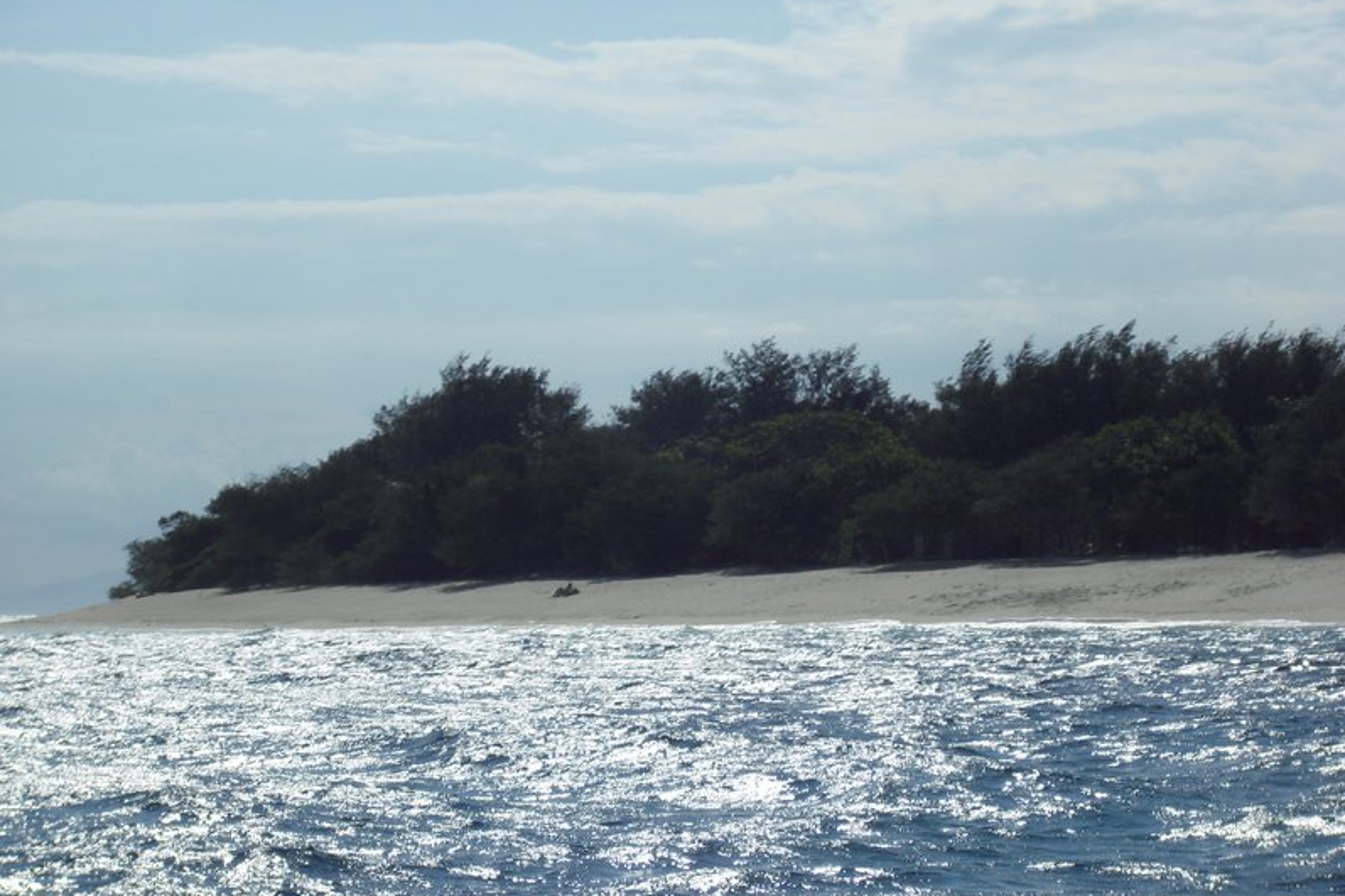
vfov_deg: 11.6
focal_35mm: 118
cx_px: 673
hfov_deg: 17.4
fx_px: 4407
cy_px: 402
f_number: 14.7
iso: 100
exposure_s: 1/400
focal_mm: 18.6
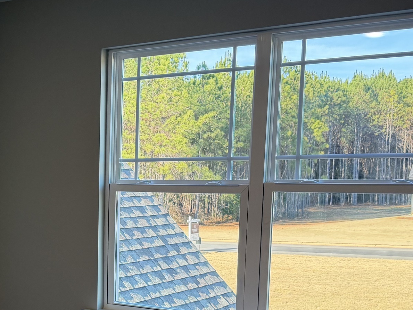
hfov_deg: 30.2
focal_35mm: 62
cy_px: 261
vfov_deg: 23.2
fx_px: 740
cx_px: 66
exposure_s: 1/210
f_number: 1.78
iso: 125
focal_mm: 6.76
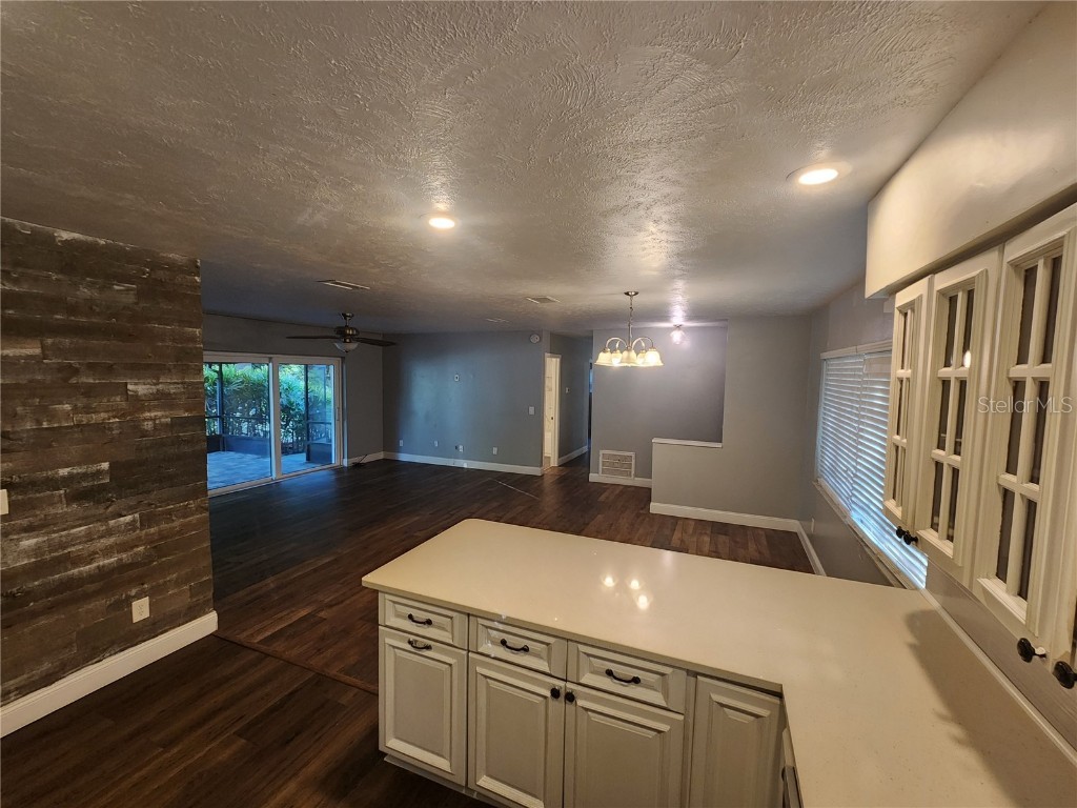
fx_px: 404
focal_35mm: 13
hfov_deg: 106.2
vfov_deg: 89.9
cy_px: 404
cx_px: 538
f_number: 2.2
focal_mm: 2.2
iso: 320
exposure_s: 1/60
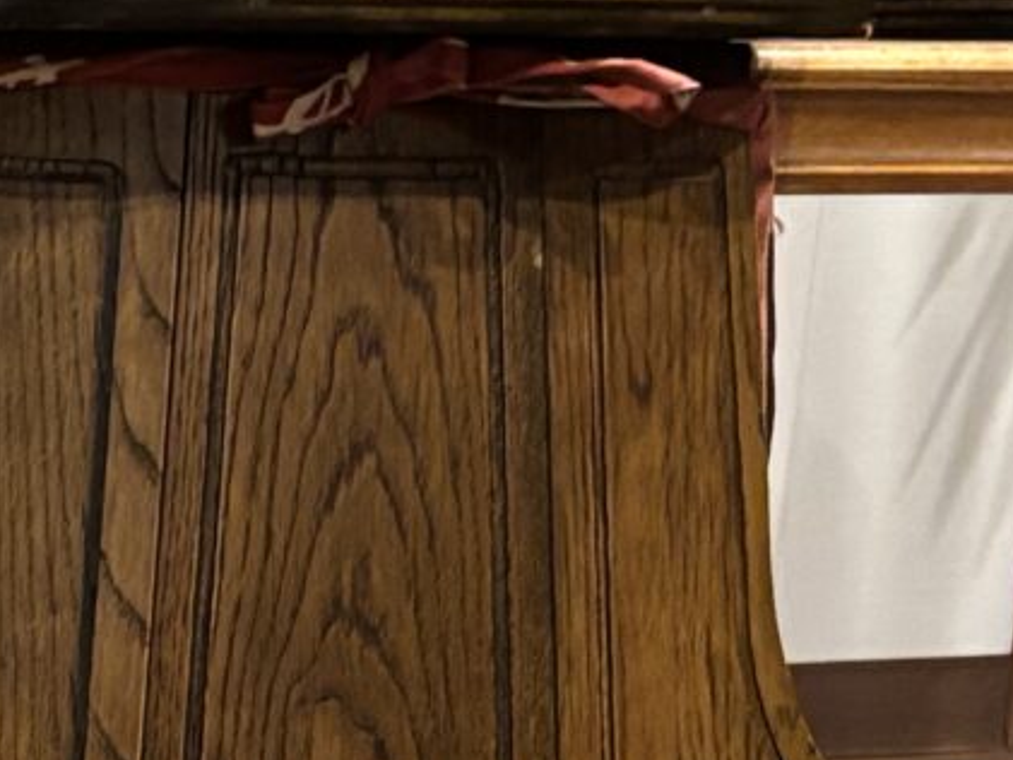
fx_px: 4625
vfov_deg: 8.6
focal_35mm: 158
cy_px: 1753
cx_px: -782
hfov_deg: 11.6
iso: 500
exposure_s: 1/30
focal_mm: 5.96
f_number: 1.6
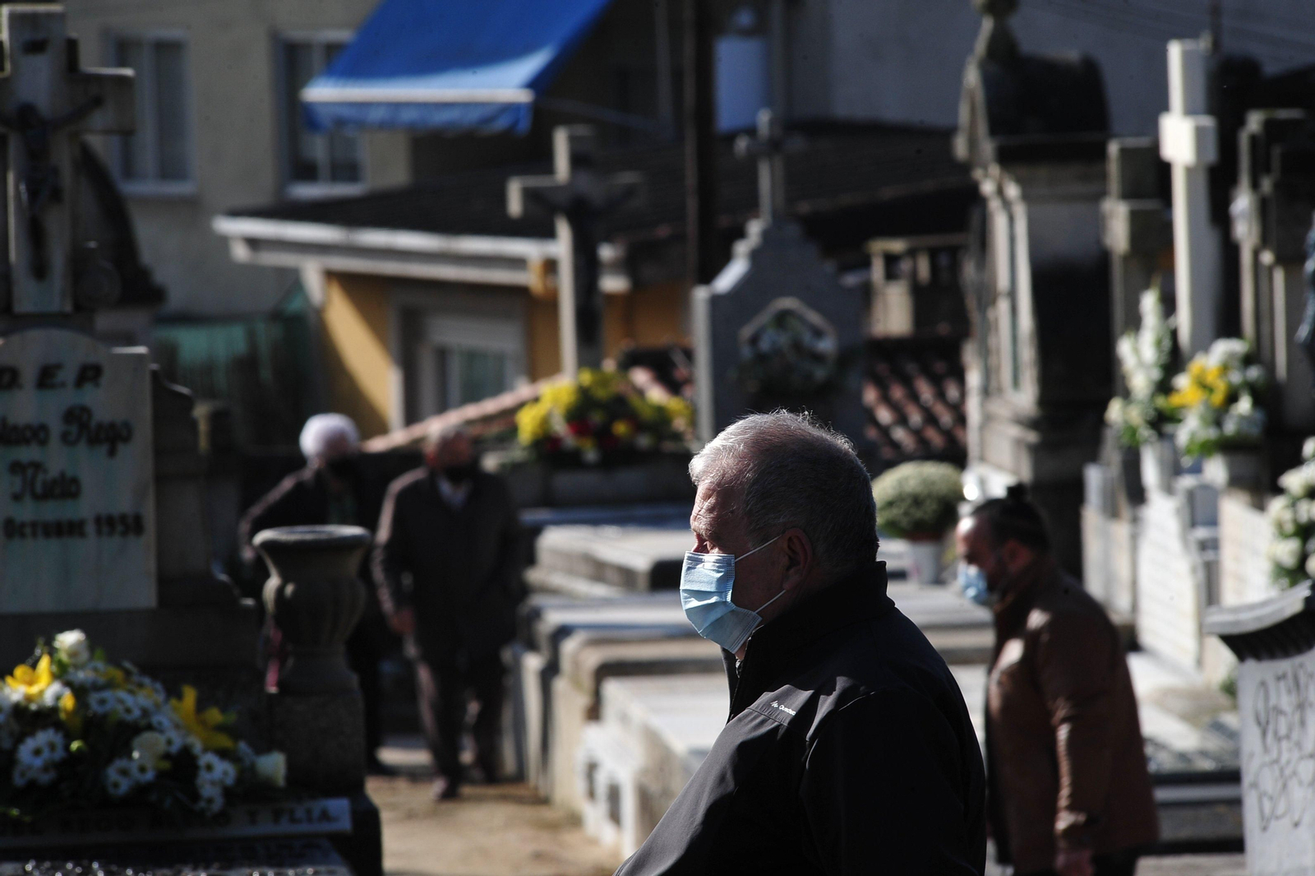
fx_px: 10952
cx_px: 658
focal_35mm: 300
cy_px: 438
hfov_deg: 6.9
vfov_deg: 4.6
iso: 500
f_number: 14
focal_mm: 300
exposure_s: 1/400
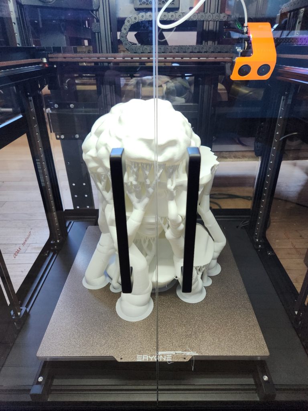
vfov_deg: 73.9
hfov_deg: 58.9
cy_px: 206
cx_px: 154
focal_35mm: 23
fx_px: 273
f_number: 1.8
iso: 1000
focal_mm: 5.4
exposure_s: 1/120
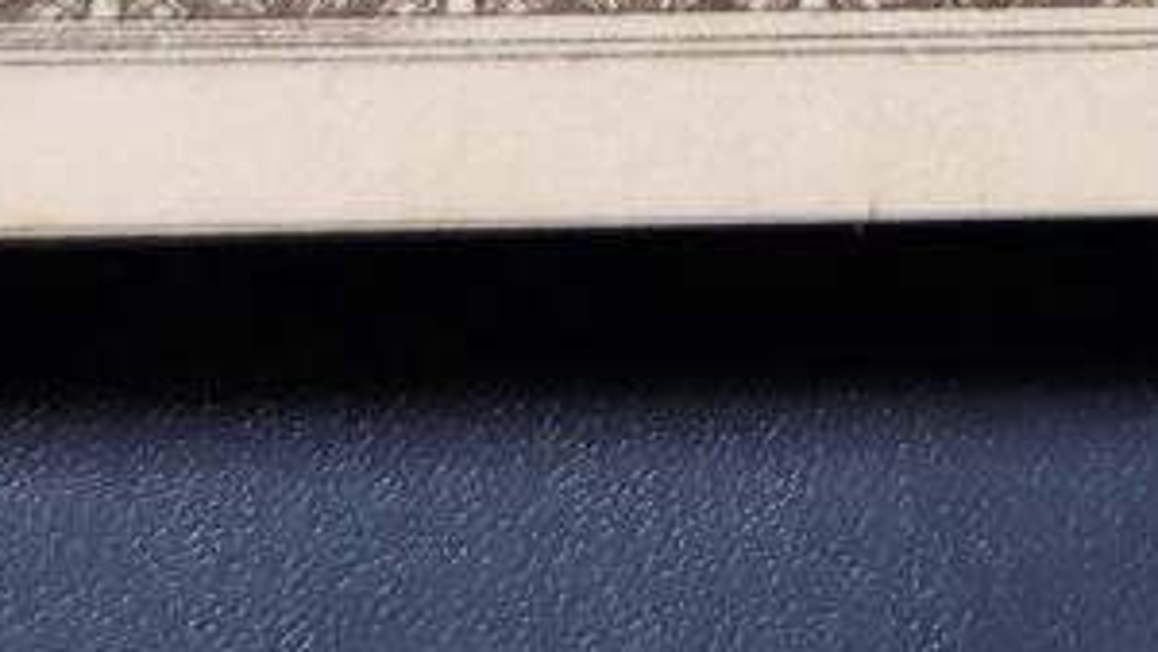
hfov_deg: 18.1
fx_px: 3594
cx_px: 1007
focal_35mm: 117
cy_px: -930
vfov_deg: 9.3
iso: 500
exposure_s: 1/101
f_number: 1.8
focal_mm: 5.4
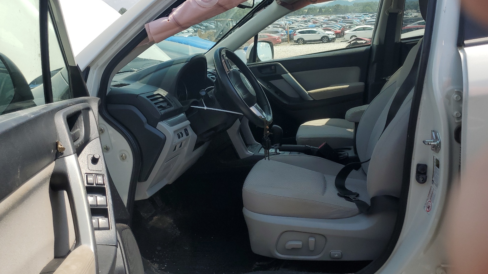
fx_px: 375
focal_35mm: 29
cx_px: 240
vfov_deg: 39.8
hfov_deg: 66.1
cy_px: 96
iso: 50
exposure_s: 1/2500
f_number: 1.5
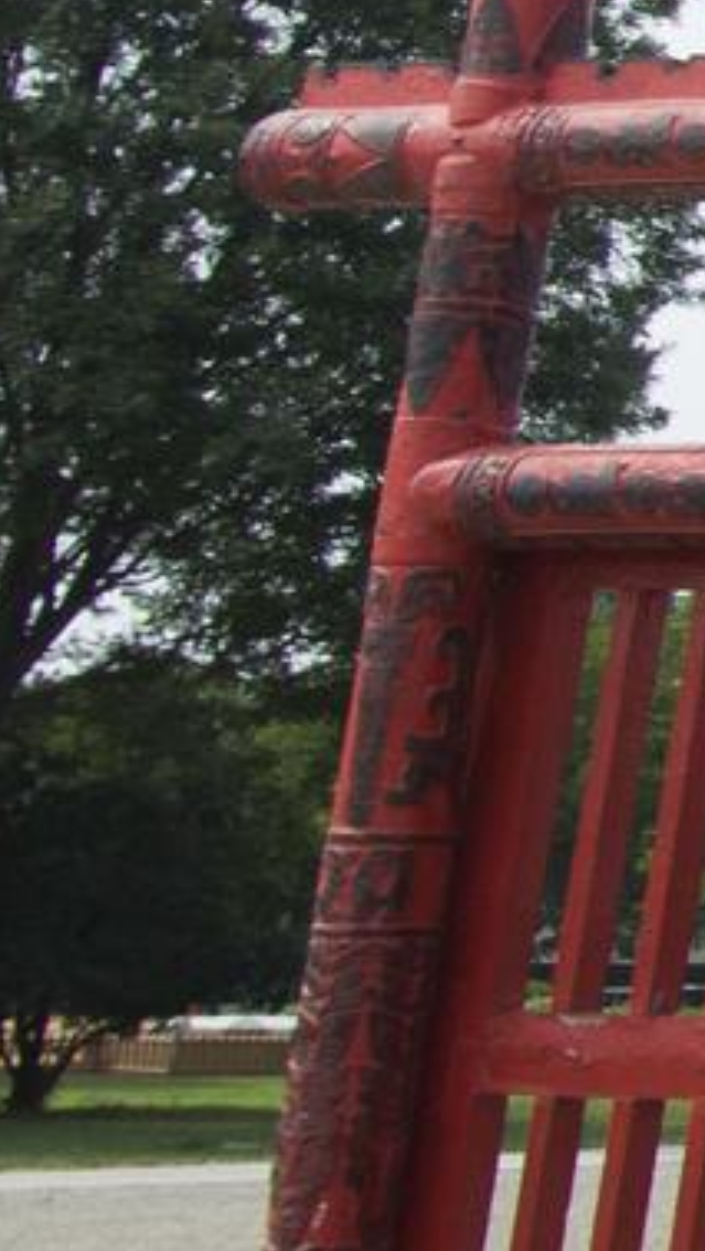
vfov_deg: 20.5
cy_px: 89
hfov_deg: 7.1
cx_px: 3168
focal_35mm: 102
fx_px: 3385
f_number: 8
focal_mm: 12
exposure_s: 1/1000
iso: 250
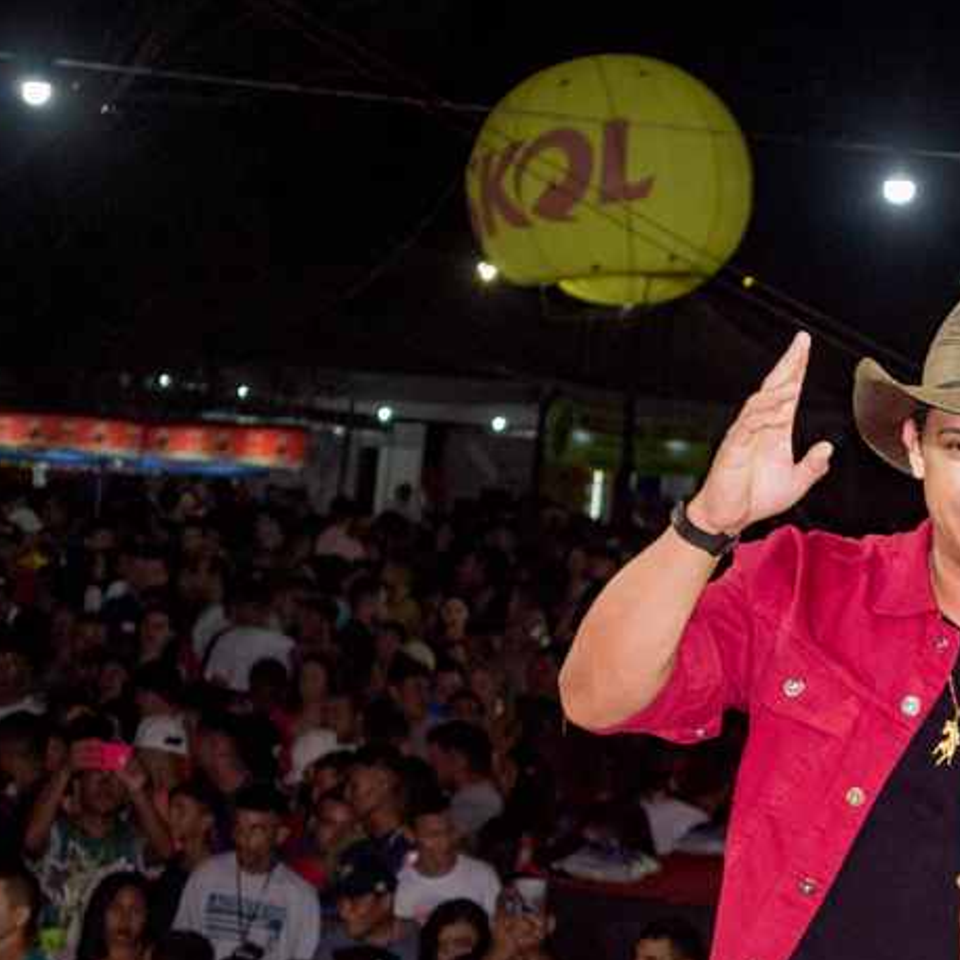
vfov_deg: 11.3
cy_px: 631
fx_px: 4830
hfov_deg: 11.3
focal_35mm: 154
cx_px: 884
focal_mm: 55
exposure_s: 1/200
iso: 1600
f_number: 5.6
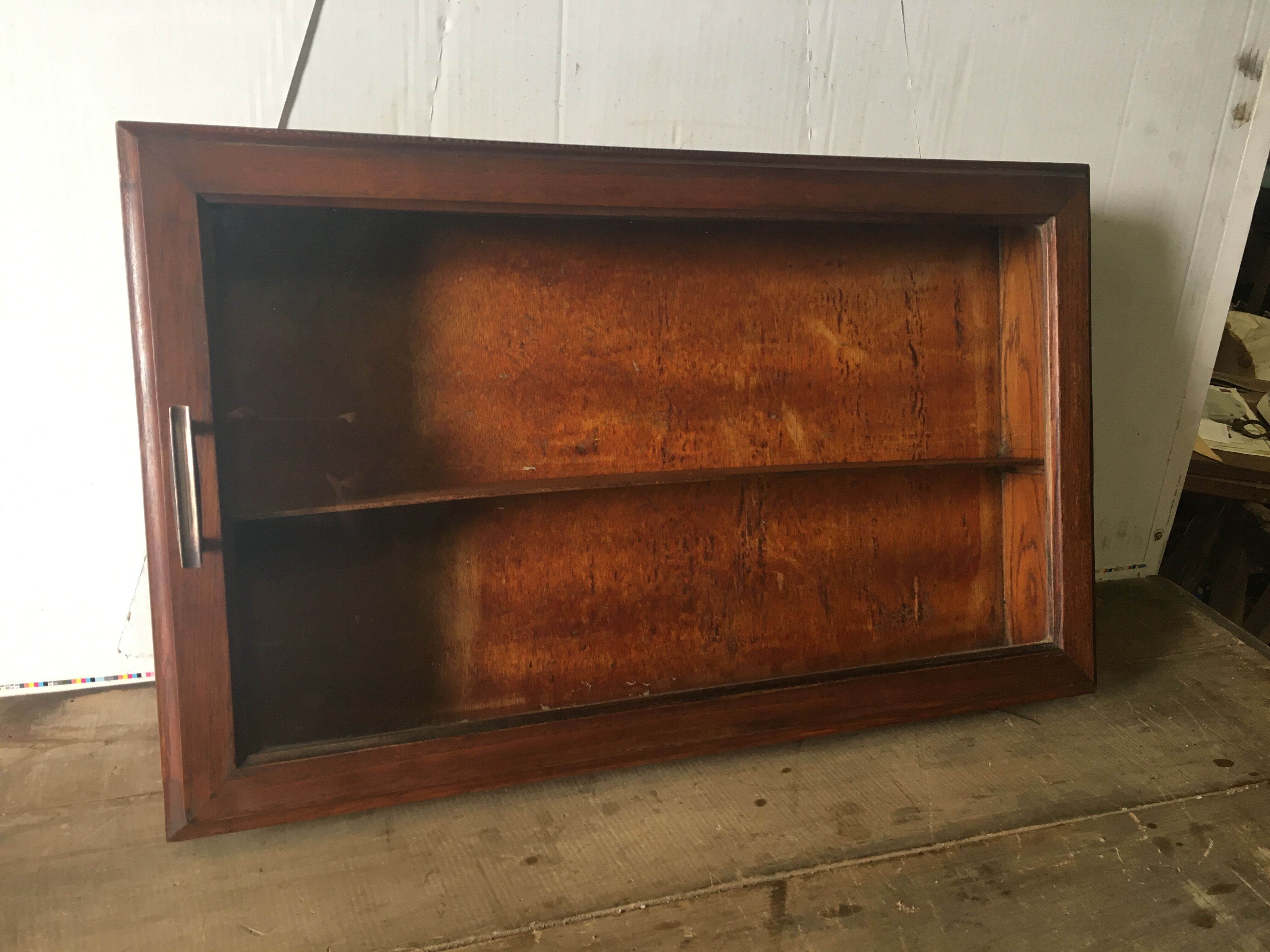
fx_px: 1064
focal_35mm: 29
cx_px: 635
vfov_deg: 48.2
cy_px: 476
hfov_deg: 61.7
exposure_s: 1/33
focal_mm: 4.15
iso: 100
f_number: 2.2
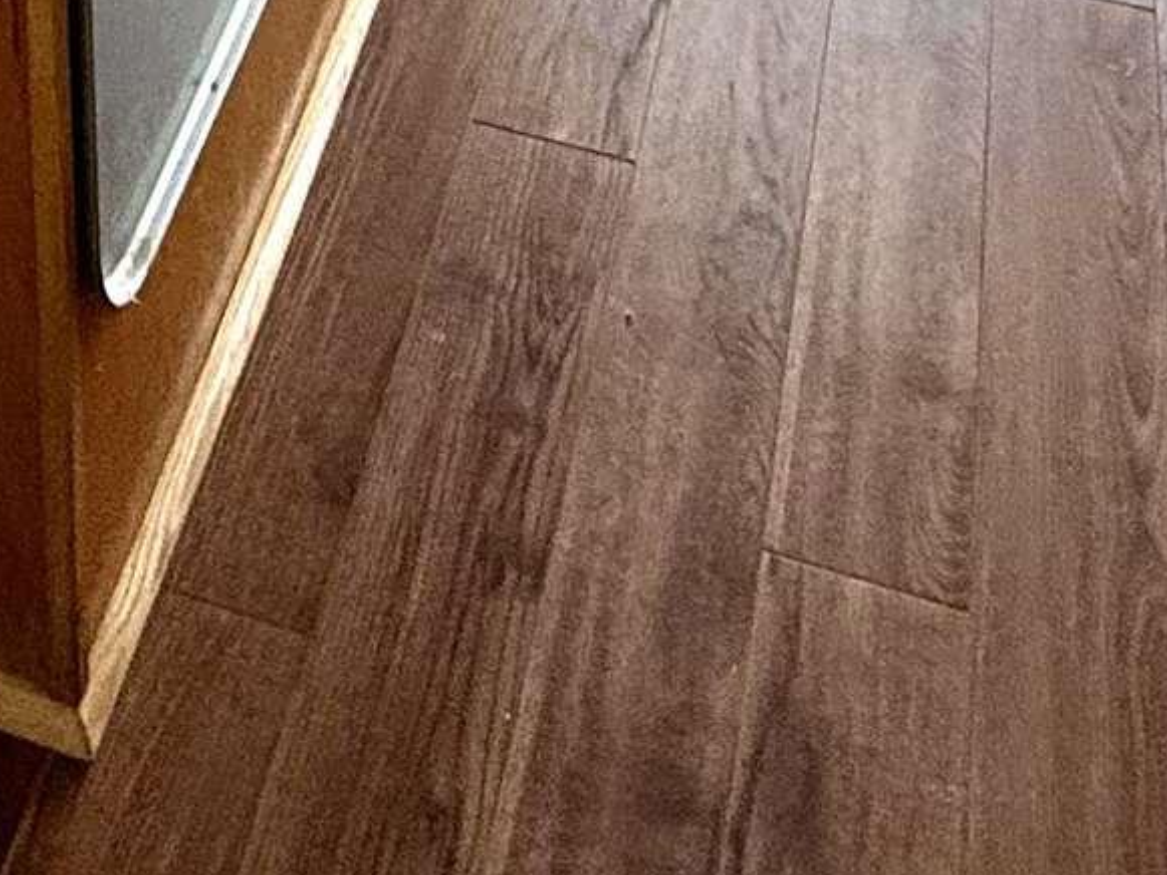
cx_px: 195
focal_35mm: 74
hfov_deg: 25.8
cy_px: -1393
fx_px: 2495
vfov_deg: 13.1
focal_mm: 2.22
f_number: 2.2
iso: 125
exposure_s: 1/120
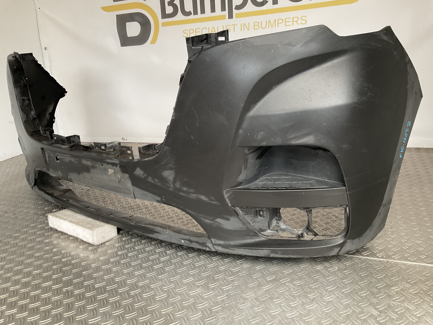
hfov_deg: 61.7
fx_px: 363
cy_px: 162
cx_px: 216
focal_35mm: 29
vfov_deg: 48.2
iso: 64
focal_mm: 3
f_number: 1.8
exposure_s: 1/50
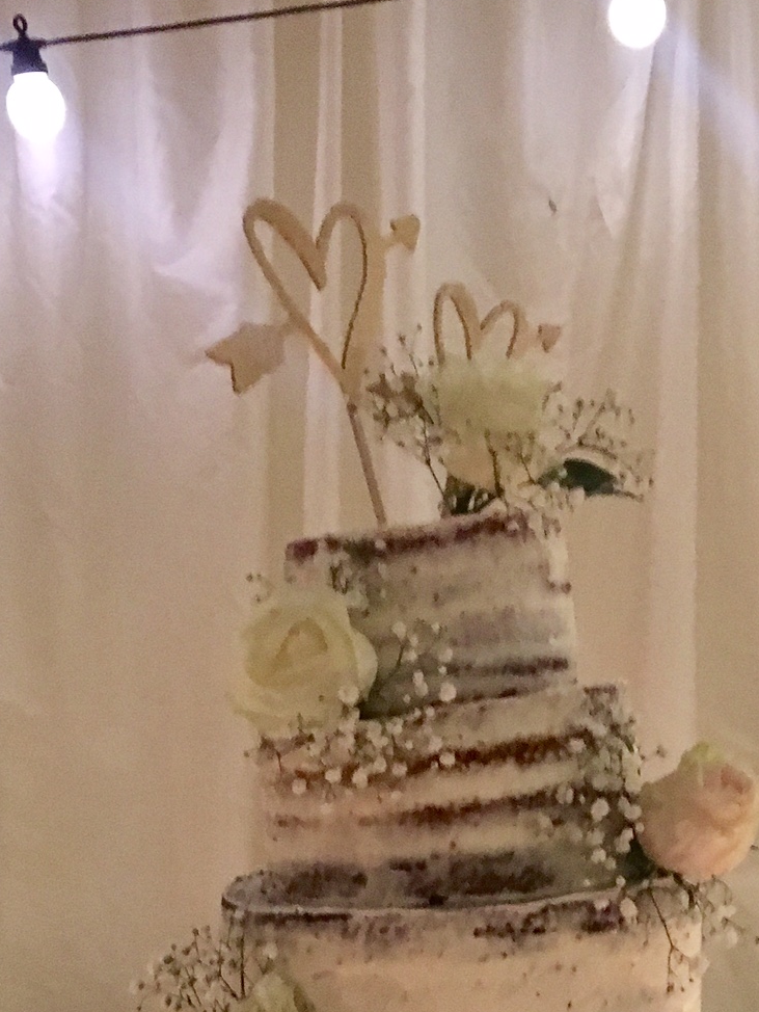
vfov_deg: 31.2
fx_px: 1753
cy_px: 832
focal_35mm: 60
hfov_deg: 24.3
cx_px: 485
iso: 320
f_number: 2.2
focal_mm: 4.15
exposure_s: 1/17
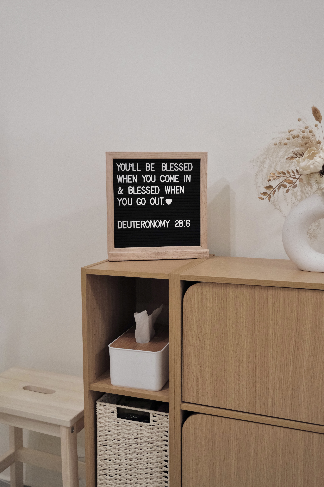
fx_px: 486
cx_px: 162
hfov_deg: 36.9
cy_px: 244
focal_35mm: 36
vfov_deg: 53.1
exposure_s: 1/160
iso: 3200
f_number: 4
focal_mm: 24
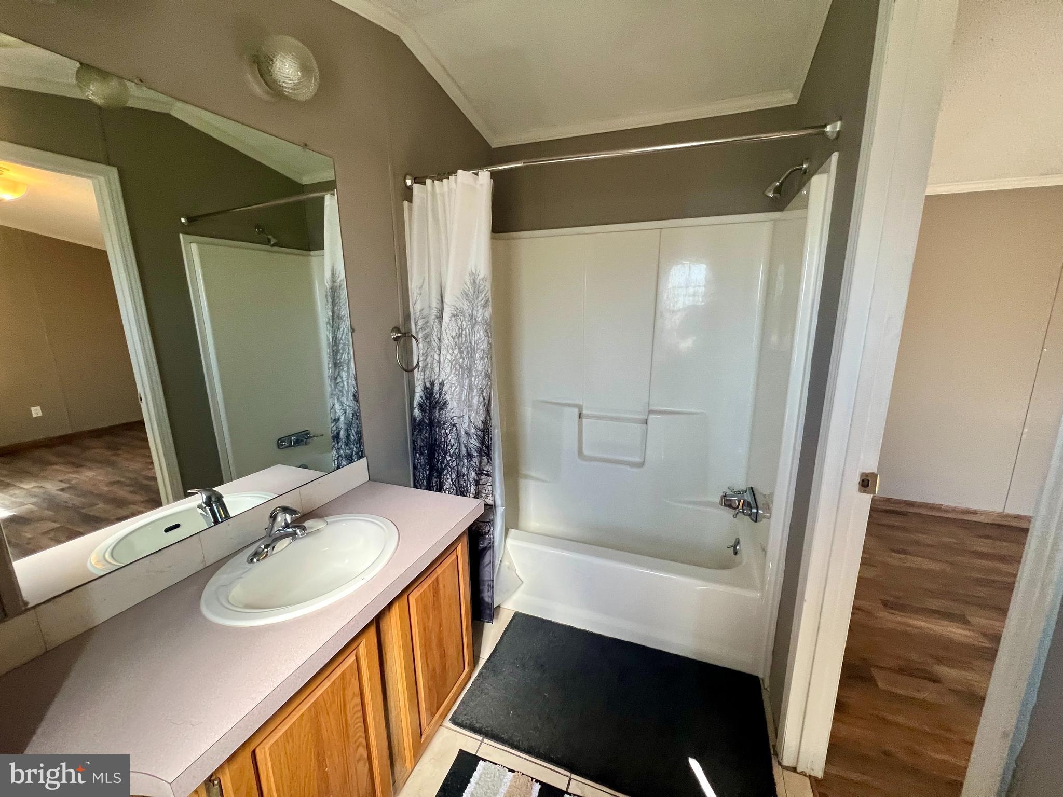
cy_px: 398
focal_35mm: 13
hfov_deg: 106.2
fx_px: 399
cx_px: 532
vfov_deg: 89.9
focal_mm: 1.57
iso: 200
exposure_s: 1/120
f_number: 1.8
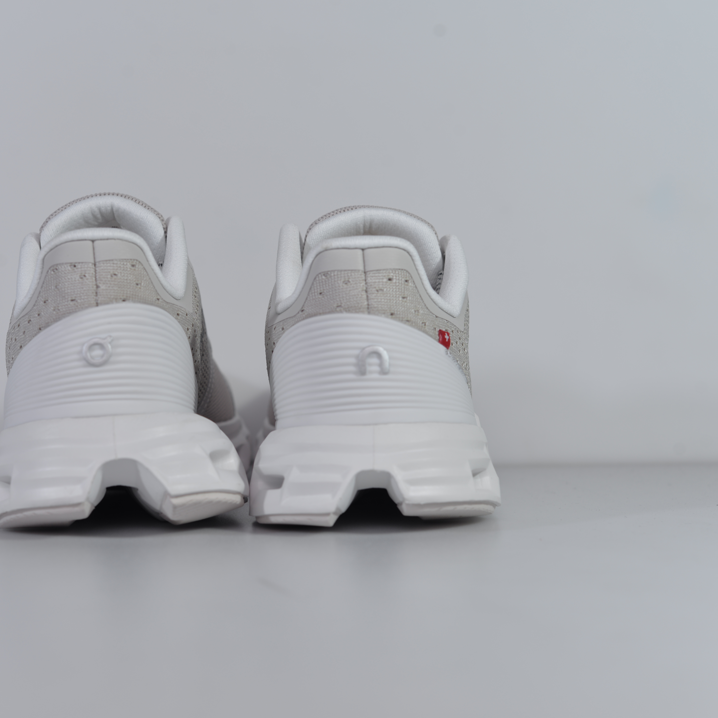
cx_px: 244
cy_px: 360
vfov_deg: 26.9
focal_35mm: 64
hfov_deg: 26.7
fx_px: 1502
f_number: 5.6
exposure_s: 1/320
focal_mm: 50
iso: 100
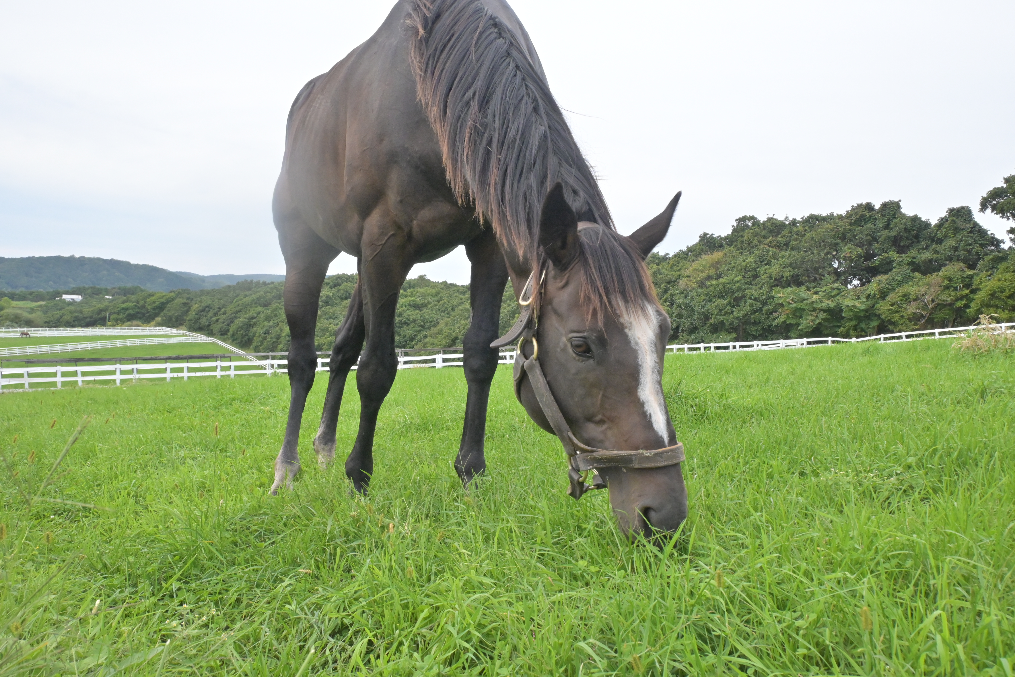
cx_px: 508
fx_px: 909
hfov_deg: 58.3
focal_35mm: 32
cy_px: 338
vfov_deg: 40.8
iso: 2000
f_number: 11
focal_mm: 21.5
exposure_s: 1/500
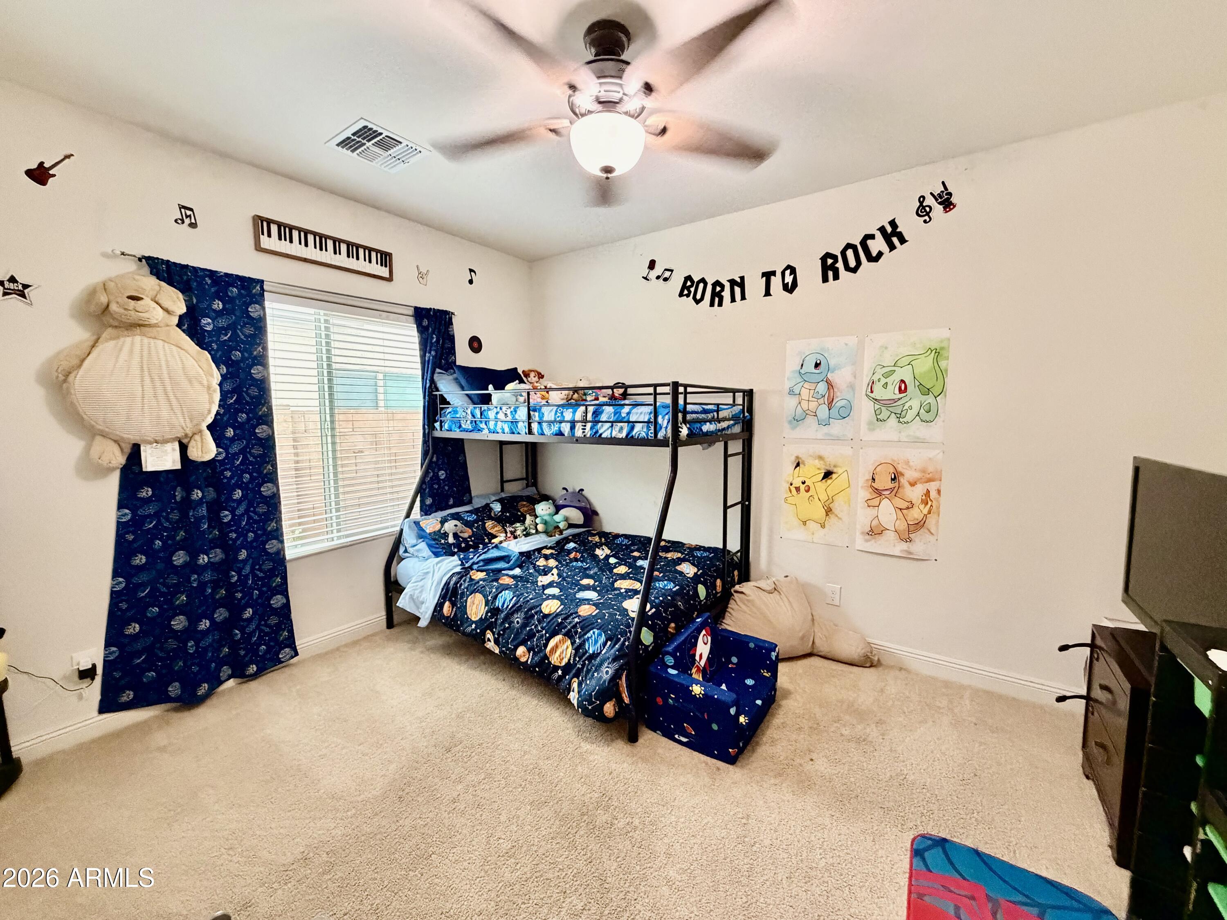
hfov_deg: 102.1
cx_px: 614
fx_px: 496
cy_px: 460
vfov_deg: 85.7
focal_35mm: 14
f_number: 2.2
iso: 640
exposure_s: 1/60
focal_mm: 2.22
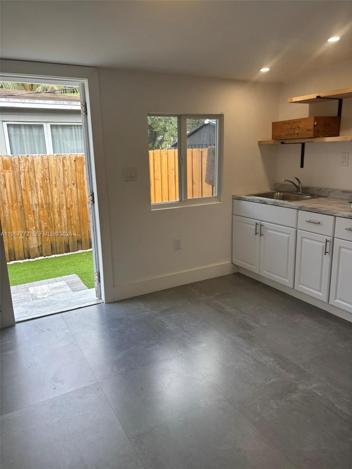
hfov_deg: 53.1
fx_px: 353
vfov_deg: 67.3
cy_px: 234
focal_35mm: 26
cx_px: 176
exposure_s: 1/145
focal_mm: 5.96
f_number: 1.6
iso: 40
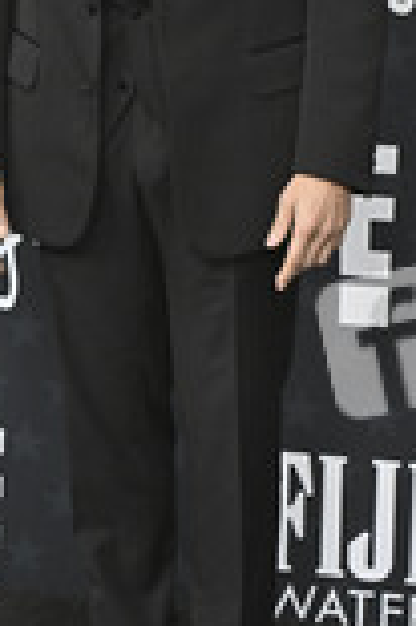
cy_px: 121
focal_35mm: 111
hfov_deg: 12.3
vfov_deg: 18.3
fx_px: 1928
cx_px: 158
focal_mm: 43
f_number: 5.6
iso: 1250
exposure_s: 1/320
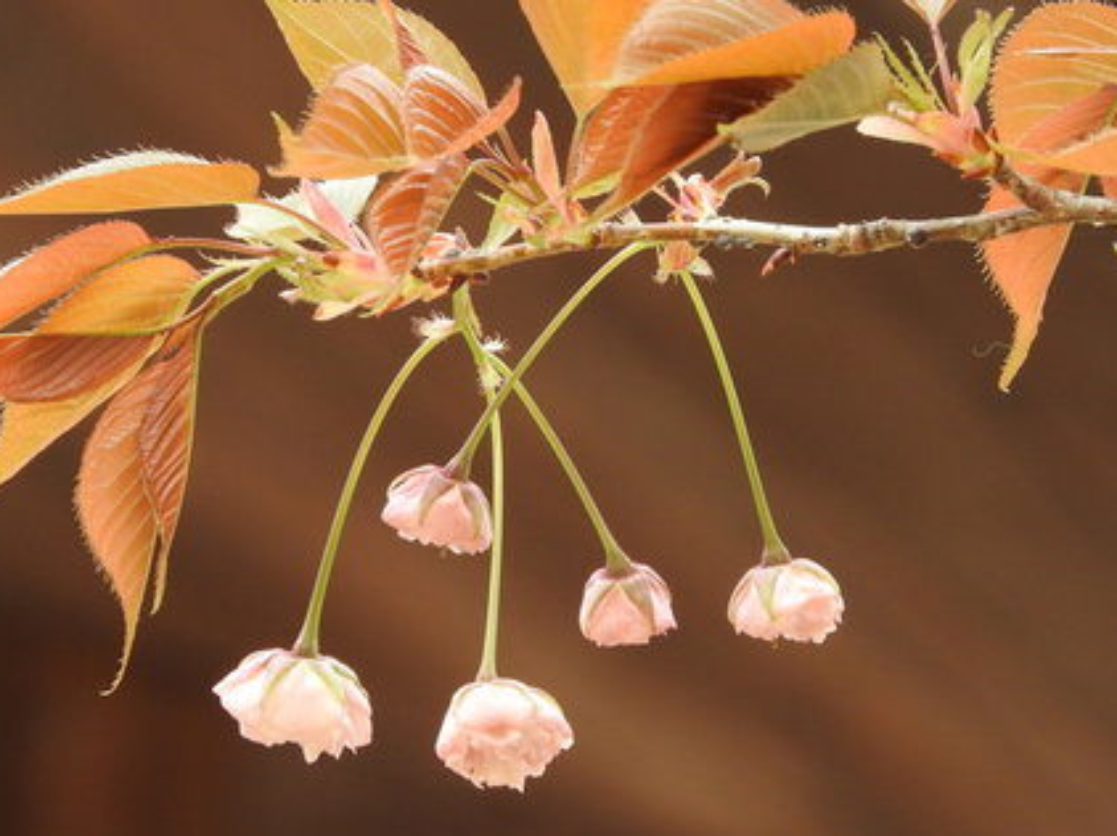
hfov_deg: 3.0
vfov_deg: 2.3
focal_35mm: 652
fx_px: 21027
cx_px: 521
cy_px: 433
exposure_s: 1/200
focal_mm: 98.5
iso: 400
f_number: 5.6
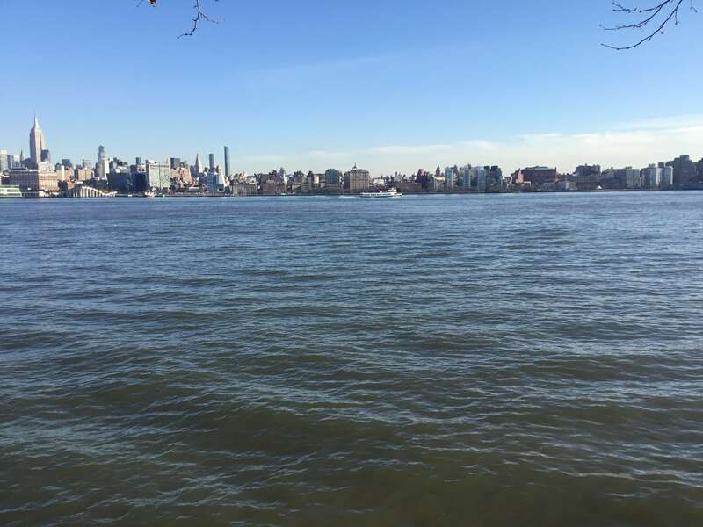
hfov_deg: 58.4
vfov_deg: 45.4
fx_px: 630
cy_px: 264
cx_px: 352
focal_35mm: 31
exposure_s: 1/981
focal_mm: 3.3
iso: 25
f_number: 2.4
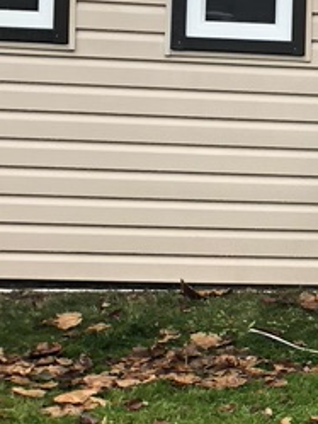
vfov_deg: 17.1
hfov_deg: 11.6
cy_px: 148
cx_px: 636
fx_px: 1407
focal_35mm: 115
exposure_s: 1/120
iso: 25
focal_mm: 3.99
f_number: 1.8
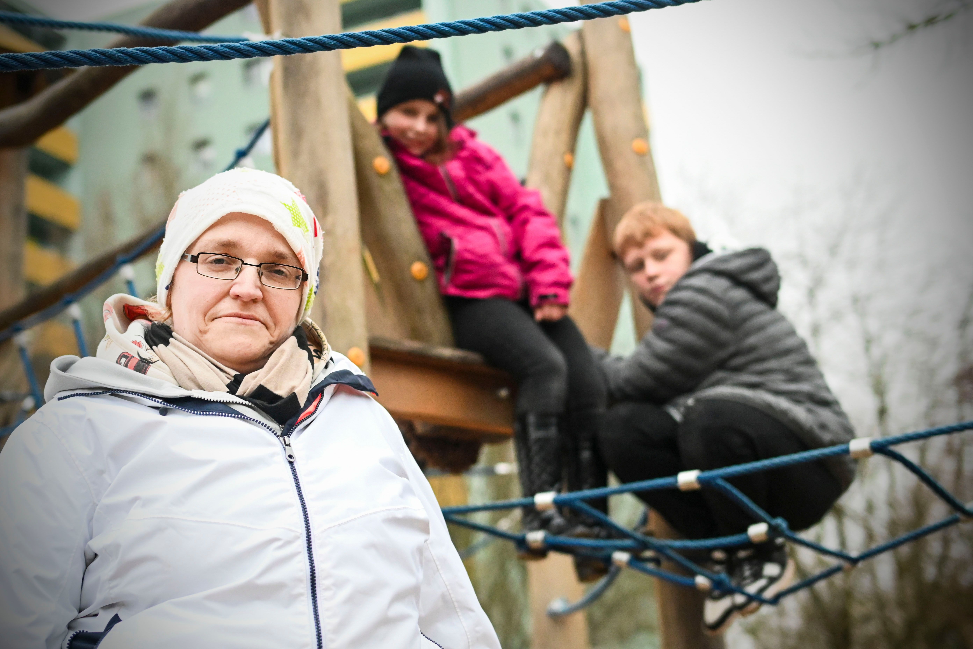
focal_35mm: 60
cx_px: 486
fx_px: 1622
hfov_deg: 33.4
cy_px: 324
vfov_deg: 22.6
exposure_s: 1/800
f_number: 2.5
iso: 5000
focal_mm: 40
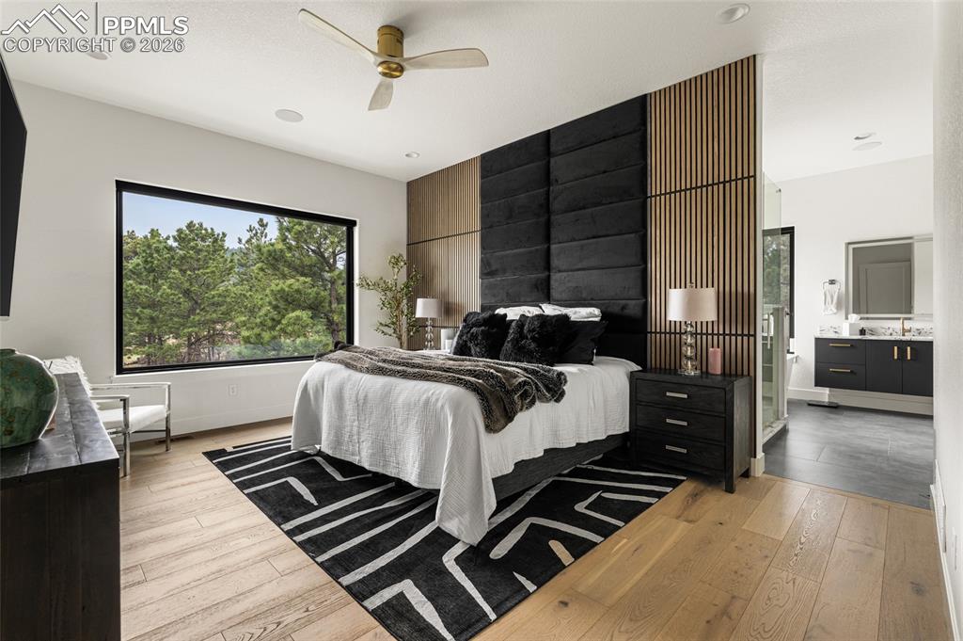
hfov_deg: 96.8
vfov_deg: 73.7
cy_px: 320
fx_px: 428
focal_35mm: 16
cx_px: 482
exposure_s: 1/2.5
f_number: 8
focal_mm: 16
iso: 500
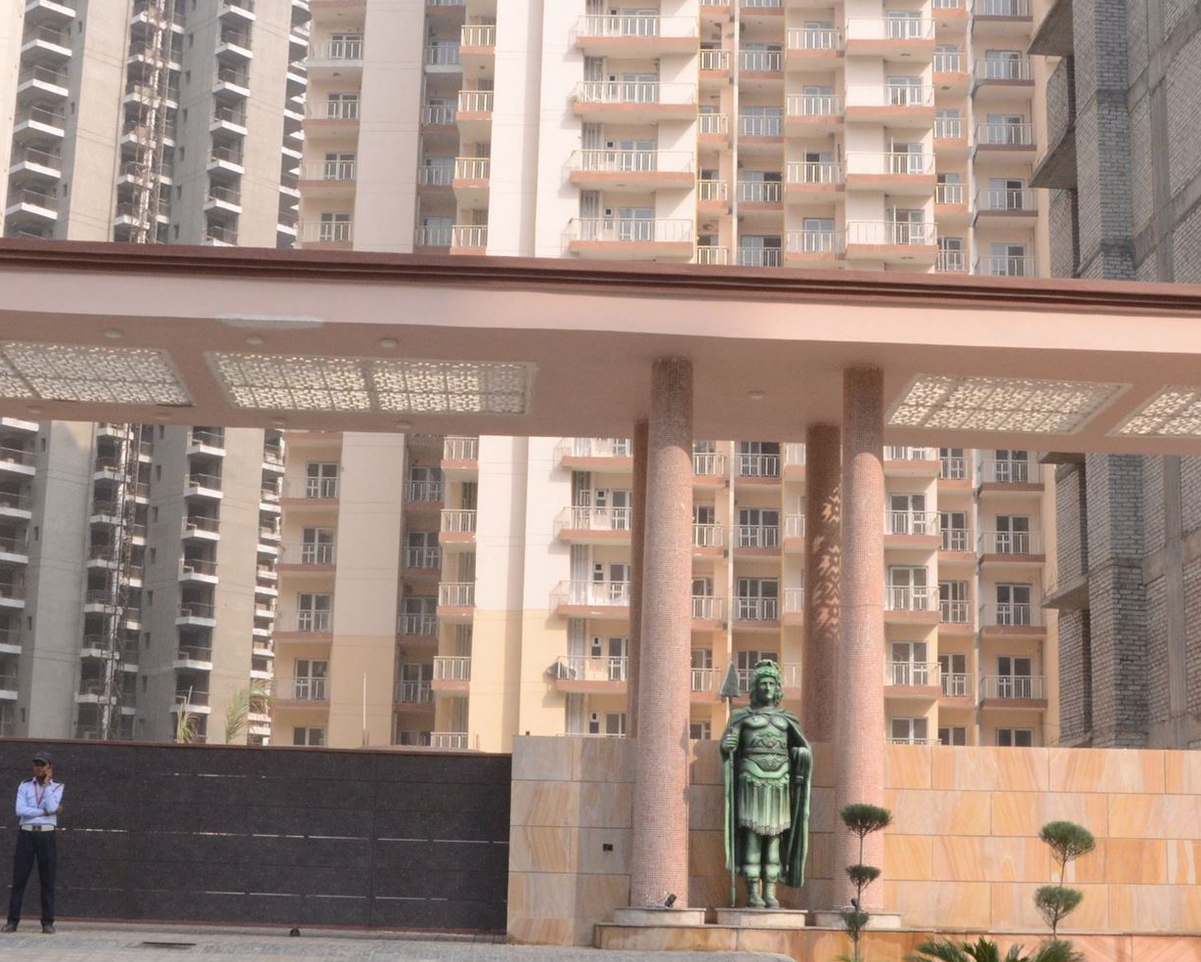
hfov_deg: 32.5
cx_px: 642
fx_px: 2059
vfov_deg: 26.3
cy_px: 471
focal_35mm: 58
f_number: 18
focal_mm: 21
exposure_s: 1/200
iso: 1000
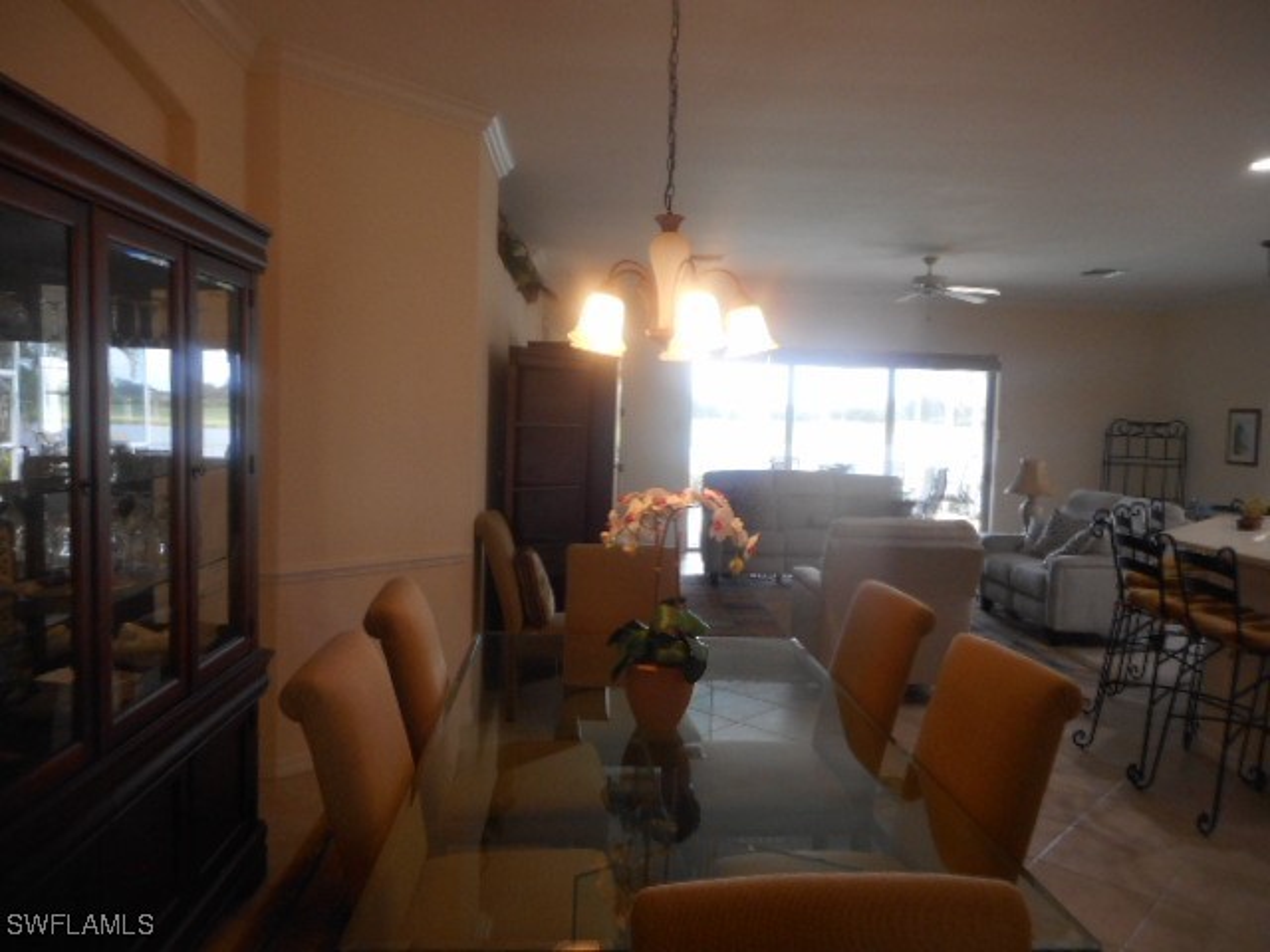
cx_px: 635
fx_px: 917
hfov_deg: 69.4
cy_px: 476
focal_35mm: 25
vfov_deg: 54.9
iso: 200
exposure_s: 1/30
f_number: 3.7
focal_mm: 4.5
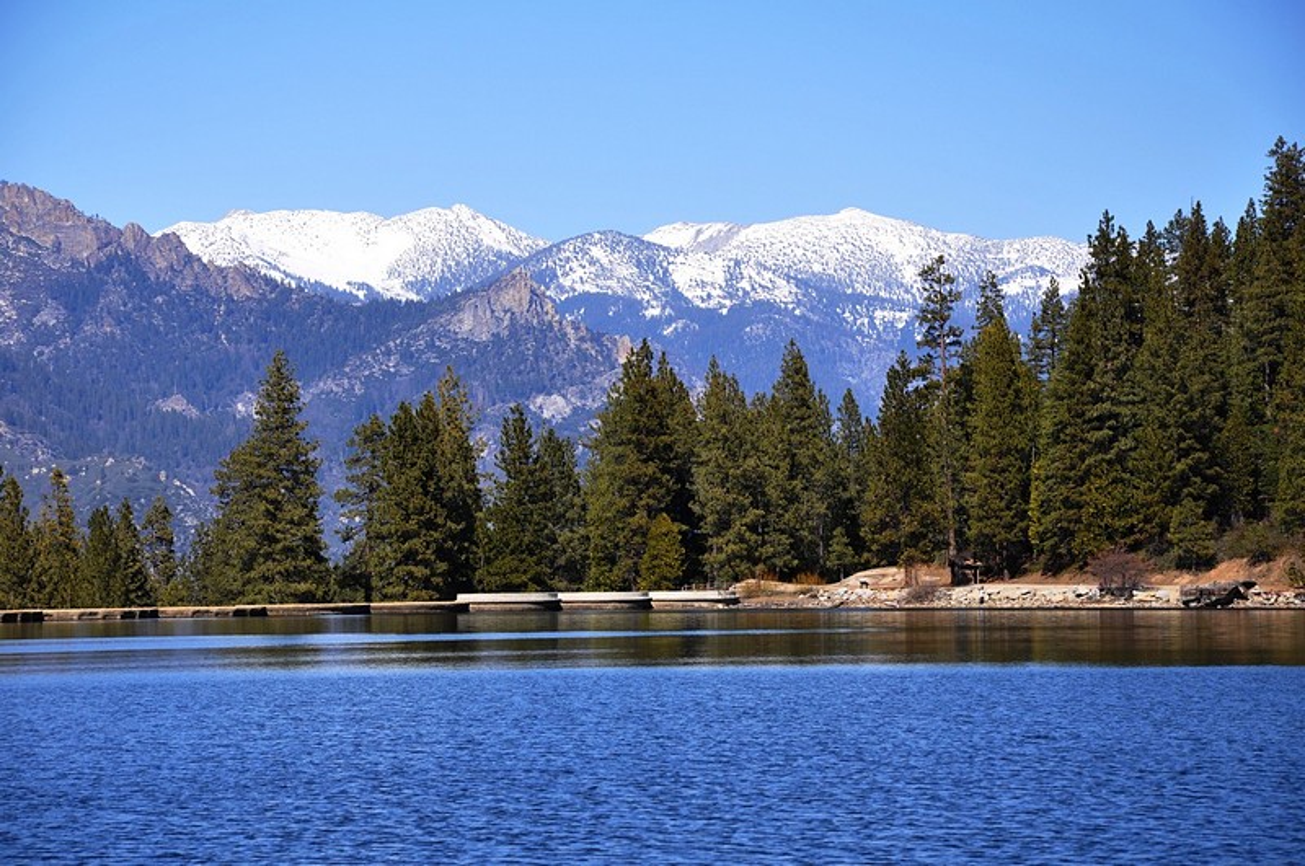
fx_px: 5701
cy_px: 433
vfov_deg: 8.7
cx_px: 652
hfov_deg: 13.1
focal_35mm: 158
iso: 200
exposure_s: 1/400
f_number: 10
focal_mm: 105
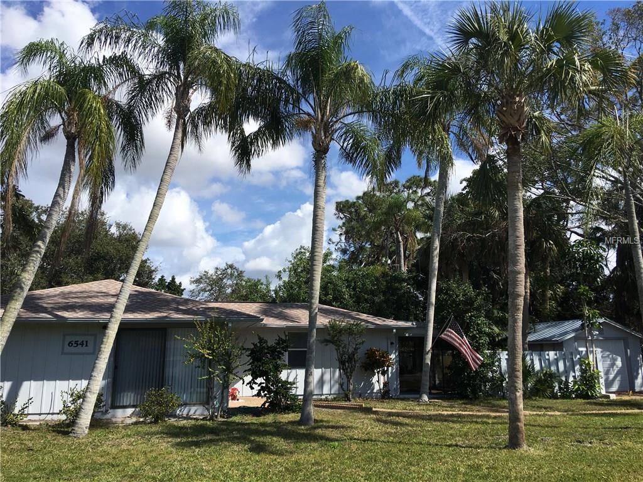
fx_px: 539
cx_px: 322
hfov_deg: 61.7
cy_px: 241
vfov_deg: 48.2
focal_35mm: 29
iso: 25
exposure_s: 1/2137
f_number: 2.2
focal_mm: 4.15
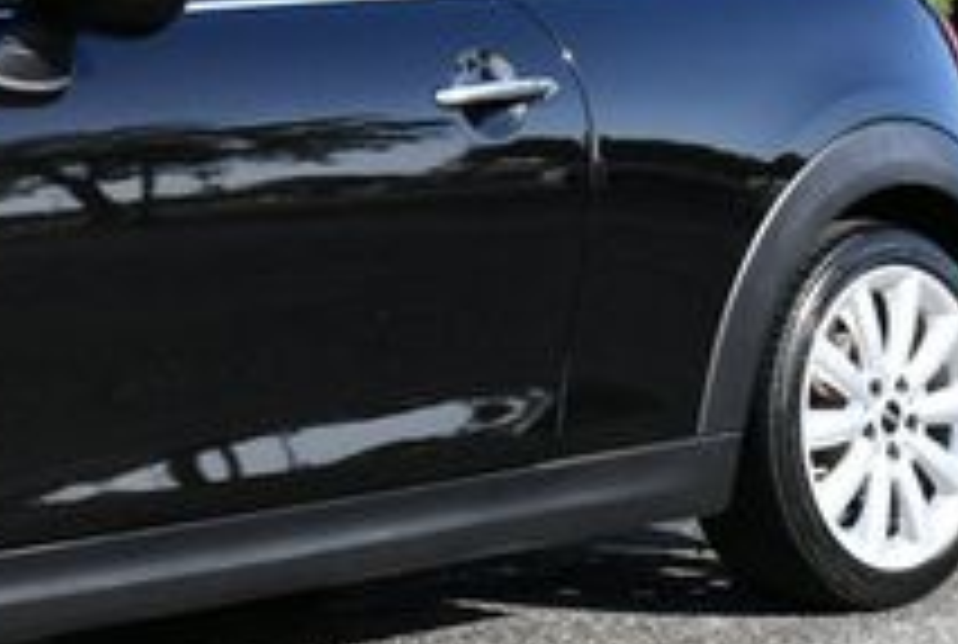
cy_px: 50
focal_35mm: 132
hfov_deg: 14.9
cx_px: -211
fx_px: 3520
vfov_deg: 10.4
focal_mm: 22
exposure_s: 1/250
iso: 180
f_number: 8
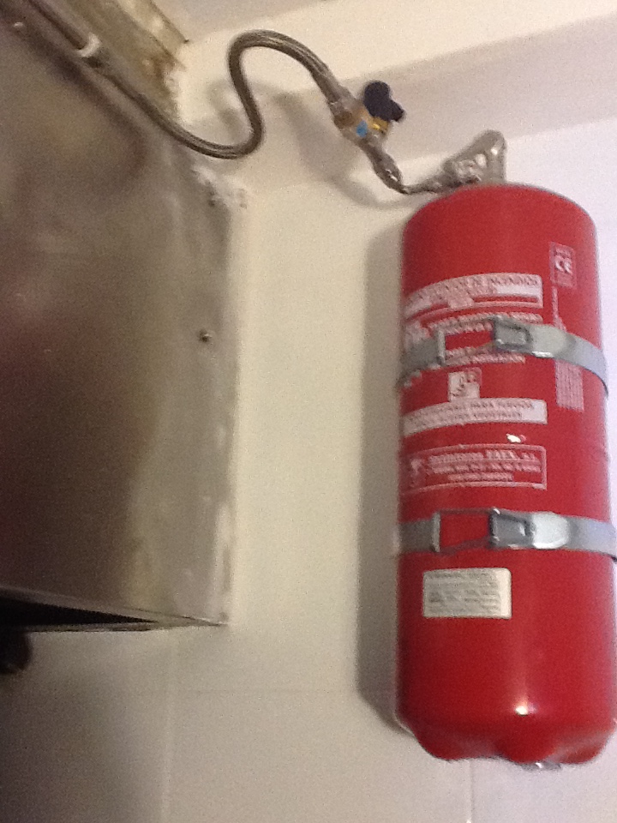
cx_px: 308
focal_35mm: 32
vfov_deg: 56.8
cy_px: 412
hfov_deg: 44.2
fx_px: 760
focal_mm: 2.03
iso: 250
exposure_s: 1/30
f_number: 2.4
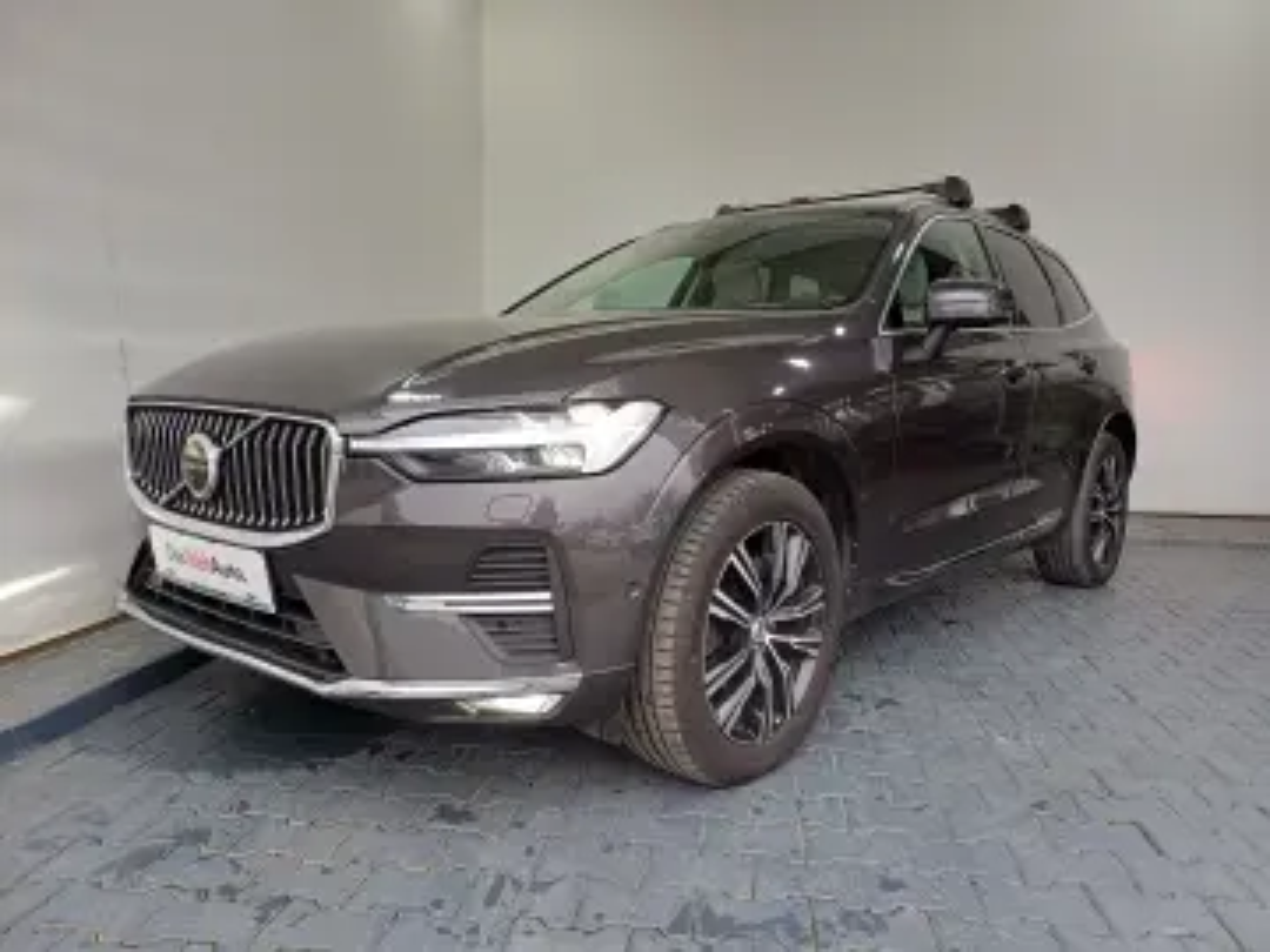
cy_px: 476
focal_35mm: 25
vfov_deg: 54.9
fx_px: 917
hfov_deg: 69.4
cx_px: 635
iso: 80
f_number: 1.8
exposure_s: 1/100
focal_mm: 4.65
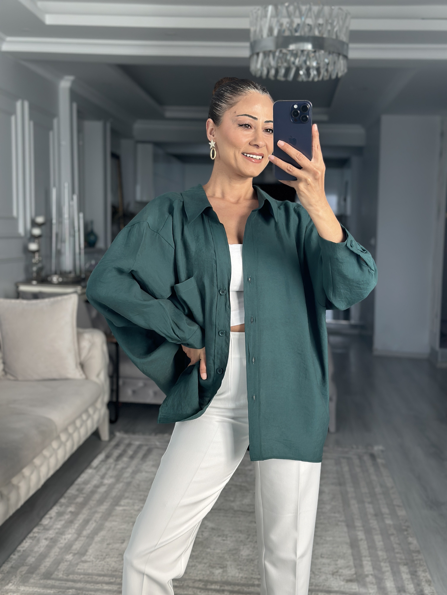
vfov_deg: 39.7
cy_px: 298
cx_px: 224
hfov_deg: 30.3
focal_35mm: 48
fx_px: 826
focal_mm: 6.86
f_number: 1.78
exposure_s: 1/166
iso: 80
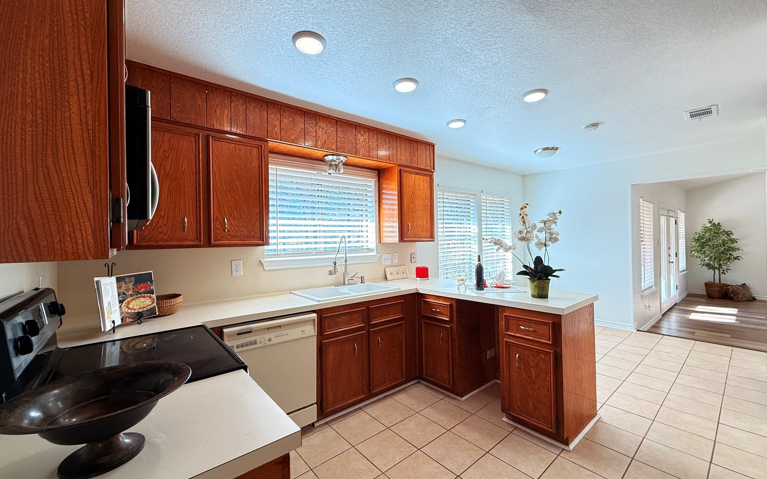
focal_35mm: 15
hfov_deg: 101.5
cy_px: 238
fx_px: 314
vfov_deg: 74.8
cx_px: 383
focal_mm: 2.22
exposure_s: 1/120
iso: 200
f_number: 2.2
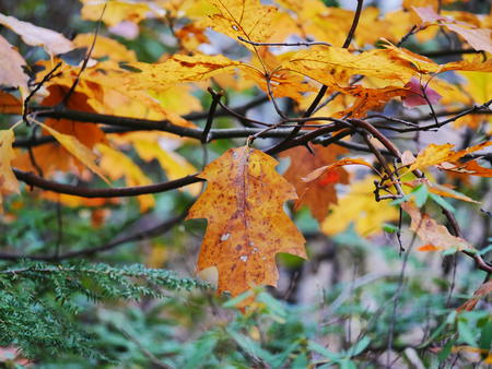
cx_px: 246
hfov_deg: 7.3
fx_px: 3868
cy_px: 184
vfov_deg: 5.5
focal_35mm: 272
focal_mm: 136
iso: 1000
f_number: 4.4
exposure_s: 1/320
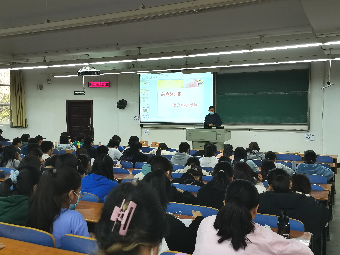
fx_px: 344
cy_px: 128
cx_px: 170
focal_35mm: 35
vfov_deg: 40.7
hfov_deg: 52.6
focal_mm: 5.58
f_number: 1.8
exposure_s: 1/50
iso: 160
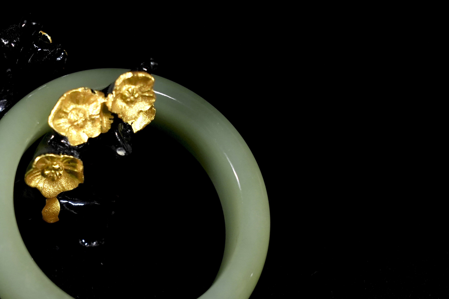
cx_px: 120
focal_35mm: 158
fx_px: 1970
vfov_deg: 8.7
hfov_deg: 13.0
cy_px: 207
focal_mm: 105
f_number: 6.3
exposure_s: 1/100
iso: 1000
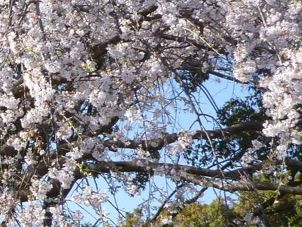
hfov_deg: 16.0
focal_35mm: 113
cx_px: -152
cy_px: 163
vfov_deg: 13.1
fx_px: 986
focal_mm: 4.5
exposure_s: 1/320
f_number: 4
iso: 80
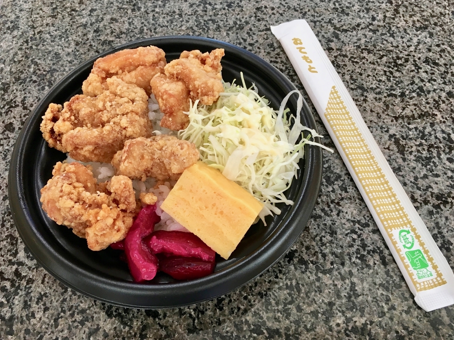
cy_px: 166
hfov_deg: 60.0
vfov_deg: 46.8
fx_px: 393
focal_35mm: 30
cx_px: 222
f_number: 2.2
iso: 40
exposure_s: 1/30
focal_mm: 4.15
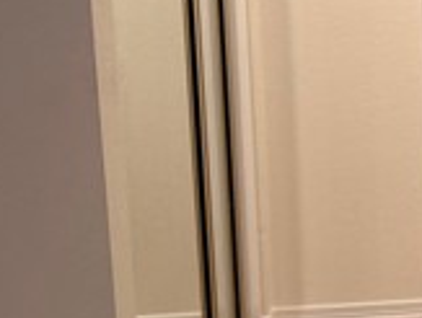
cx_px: 769
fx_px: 1148
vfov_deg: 15.8
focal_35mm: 94
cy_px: 147
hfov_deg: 17.0
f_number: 1.78
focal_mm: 6.76
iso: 200
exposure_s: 1/120
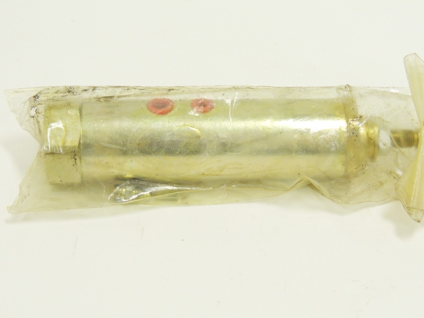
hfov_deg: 21.3
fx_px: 1127
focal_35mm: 92
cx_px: 232
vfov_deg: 16.1
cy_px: 133
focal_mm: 13.3
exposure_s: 1/25
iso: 400
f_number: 3.9
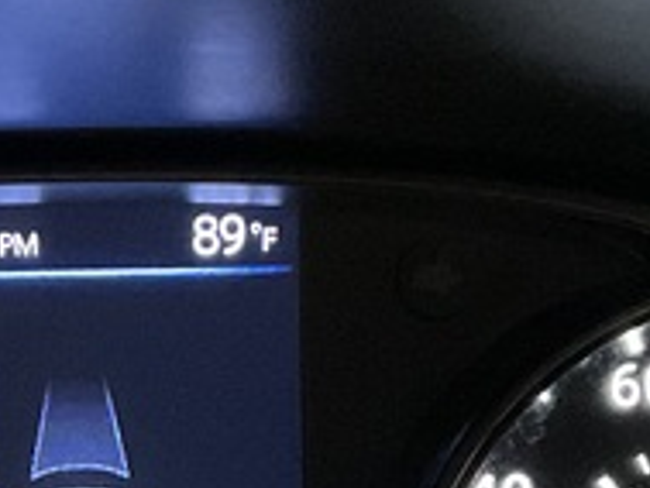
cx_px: 162
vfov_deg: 9.9
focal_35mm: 147
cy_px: 643
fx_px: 2762
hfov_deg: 13.4
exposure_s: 1/25
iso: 400
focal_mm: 3
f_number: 1.8
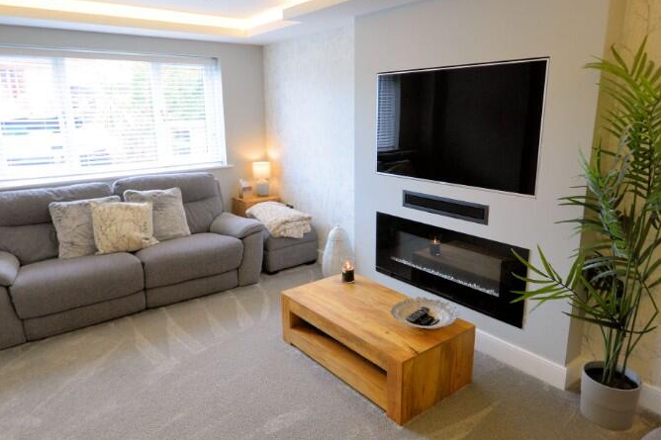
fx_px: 422
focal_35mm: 23
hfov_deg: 76.1
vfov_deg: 55.1
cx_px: 331
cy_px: 214
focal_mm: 10
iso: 400
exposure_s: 1/13
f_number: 8
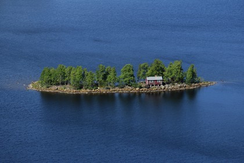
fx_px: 1322
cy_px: 82
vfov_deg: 7.0
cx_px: 122
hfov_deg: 10.5
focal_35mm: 195
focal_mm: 130
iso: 100
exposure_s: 1/1250
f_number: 2.8
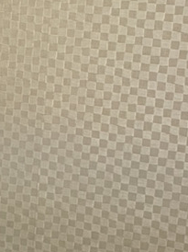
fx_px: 827
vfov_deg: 17.3
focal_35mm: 114
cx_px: -14
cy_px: 116
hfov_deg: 12.8
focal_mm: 4.2
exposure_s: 1/50
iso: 320
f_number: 1.6
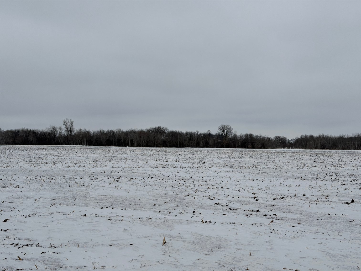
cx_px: 180
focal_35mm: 48
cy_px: 136
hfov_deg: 39.7
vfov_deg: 30.3
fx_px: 501
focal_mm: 6.76
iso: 64
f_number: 1.78
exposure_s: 1/9901
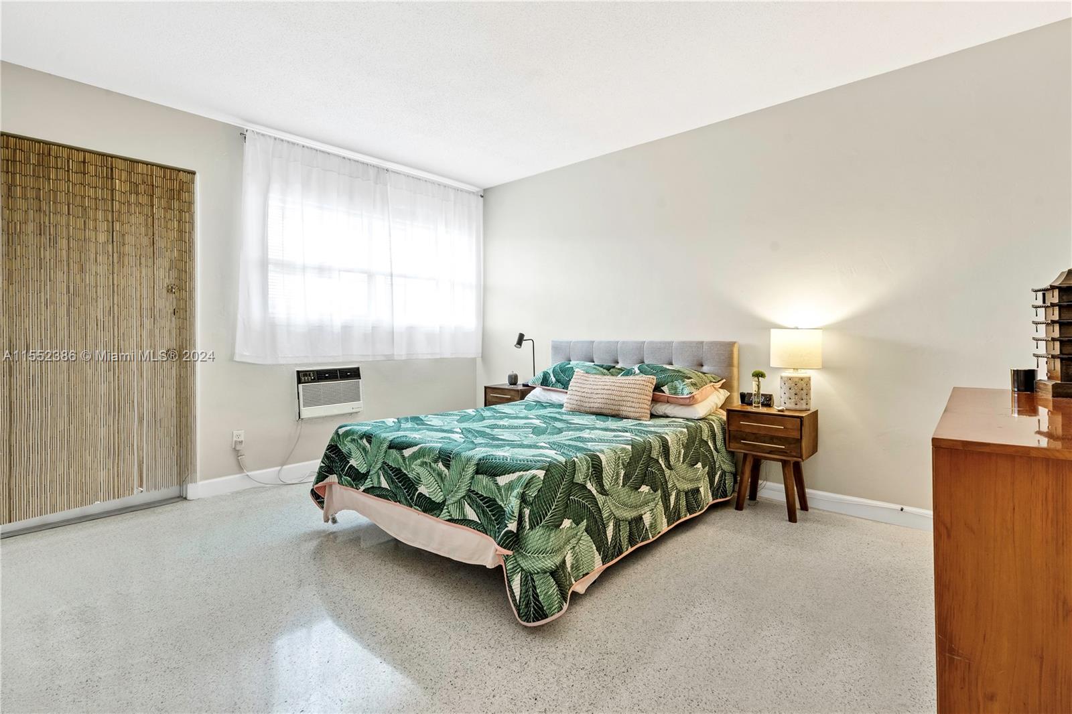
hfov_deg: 96.7
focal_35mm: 16
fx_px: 476
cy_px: 357
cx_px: 536
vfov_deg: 73.7
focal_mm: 16
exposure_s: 1/13
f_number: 9
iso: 400
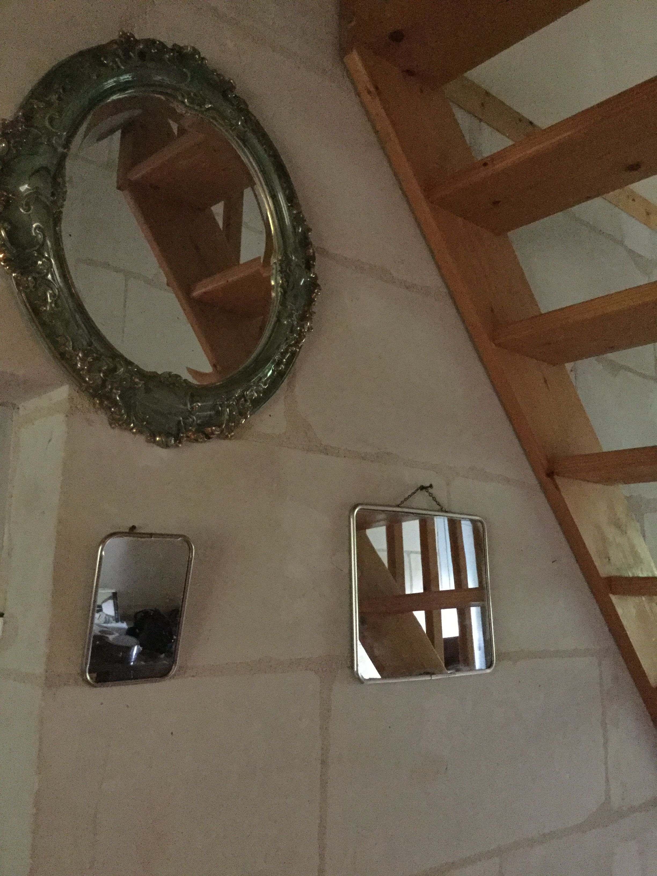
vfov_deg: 58.4
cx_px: 328
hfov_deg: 45.4
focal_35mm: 31
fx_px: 784
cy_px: 438
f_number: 2.4
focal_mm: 3.3
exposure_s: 1/17
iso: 800
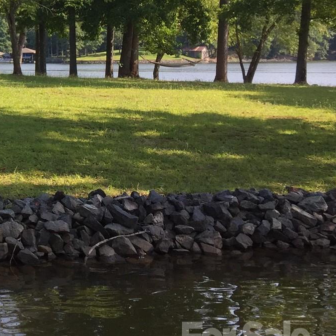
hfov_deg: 19.4
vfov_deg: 21.7
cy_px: 32
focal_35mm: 78
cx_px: -165
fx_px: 857
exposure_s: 1/791
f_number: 2.2
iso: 32
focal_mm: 4.15
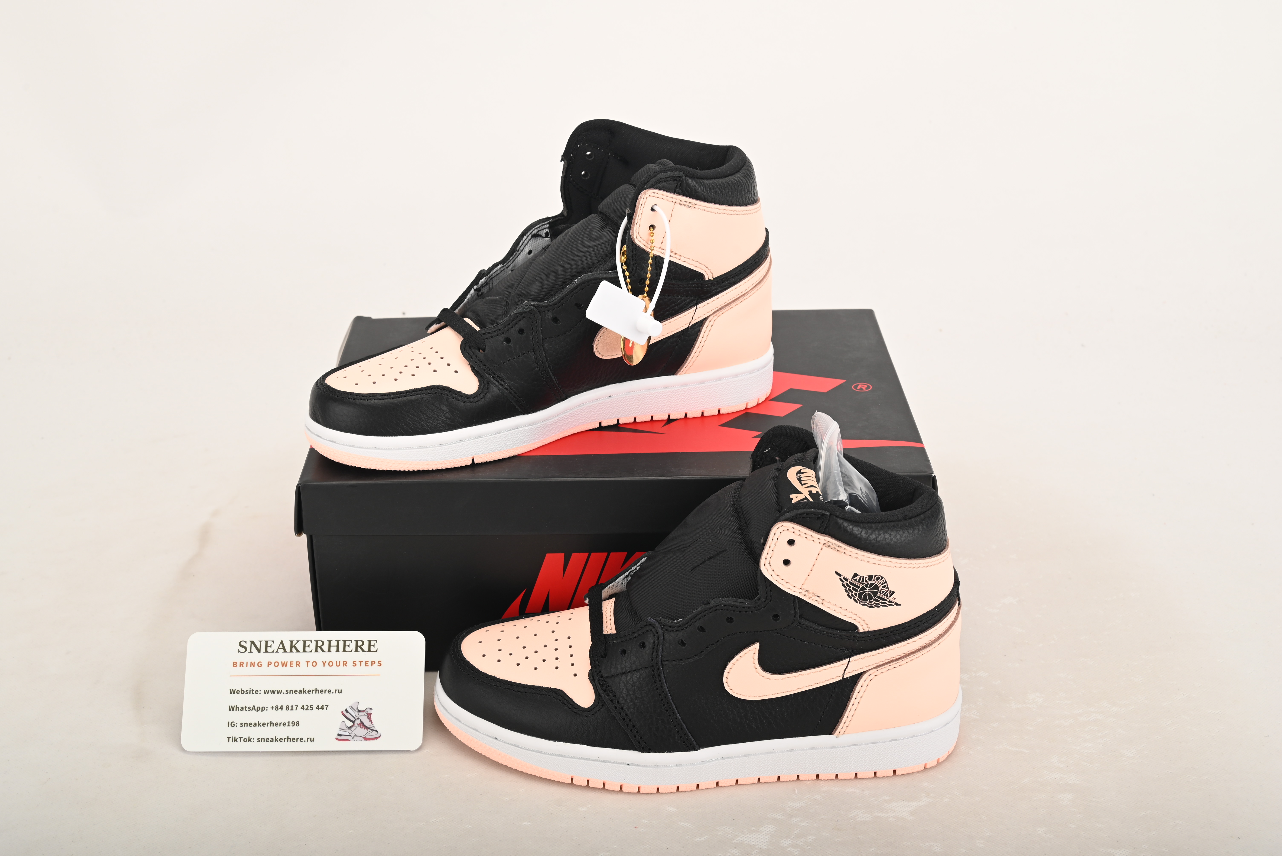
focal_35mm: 46
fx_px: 1639
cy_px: 428
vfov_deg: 29.3
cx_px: 641
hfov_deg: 42.7
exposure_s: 1/200
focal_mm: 46
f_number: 11
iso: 100
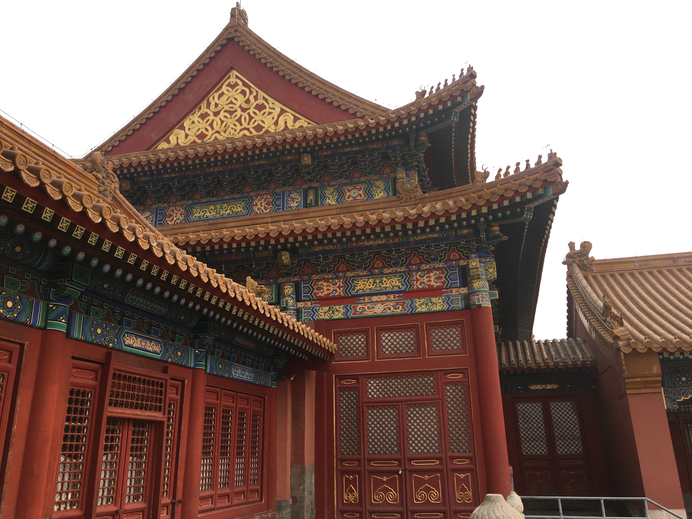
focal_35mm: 29
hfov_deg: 61.7
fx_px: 580
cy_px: 260
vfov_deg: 48.2
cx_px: 346
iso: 25
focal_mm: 4.15
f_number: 2.2
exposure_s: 1/610
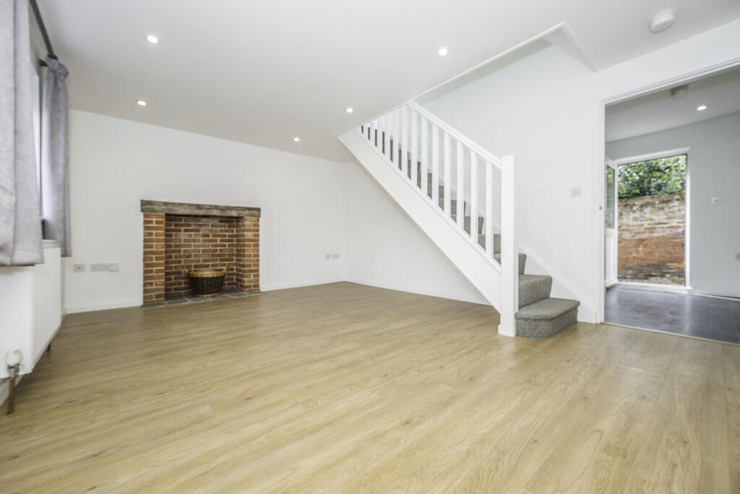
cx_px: 370
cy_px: 247
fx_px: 288
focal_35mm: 14
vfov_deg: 81.2
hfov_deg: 104.2
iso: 320
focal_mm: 14
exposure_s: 1/125
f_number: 7.1
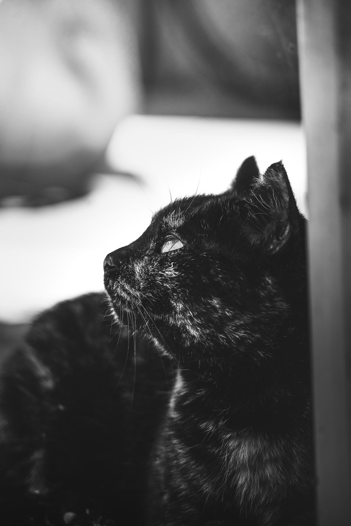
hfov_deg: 13.0
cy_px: 263
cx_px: 176
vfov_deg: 19.5
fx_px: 1536
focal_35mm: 105
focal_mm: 105
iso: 640
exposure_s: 1/1600
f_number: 4
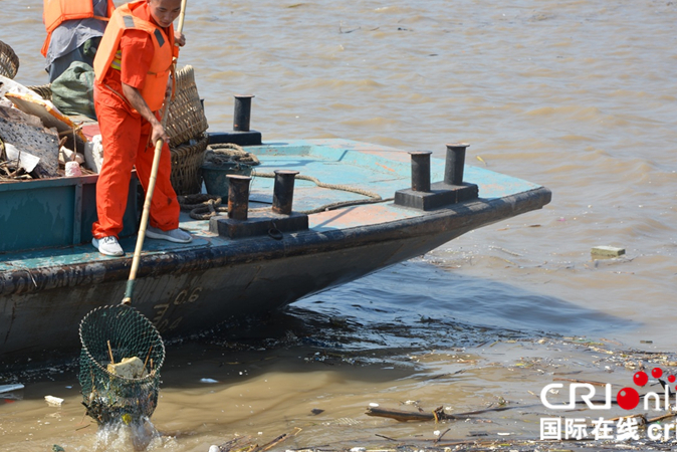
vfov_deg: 10.5
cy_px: 170
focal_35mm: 131
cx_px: 298
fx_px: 2464
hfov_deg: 15.6
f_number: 8
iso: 110
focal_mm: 62
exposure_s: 1/250
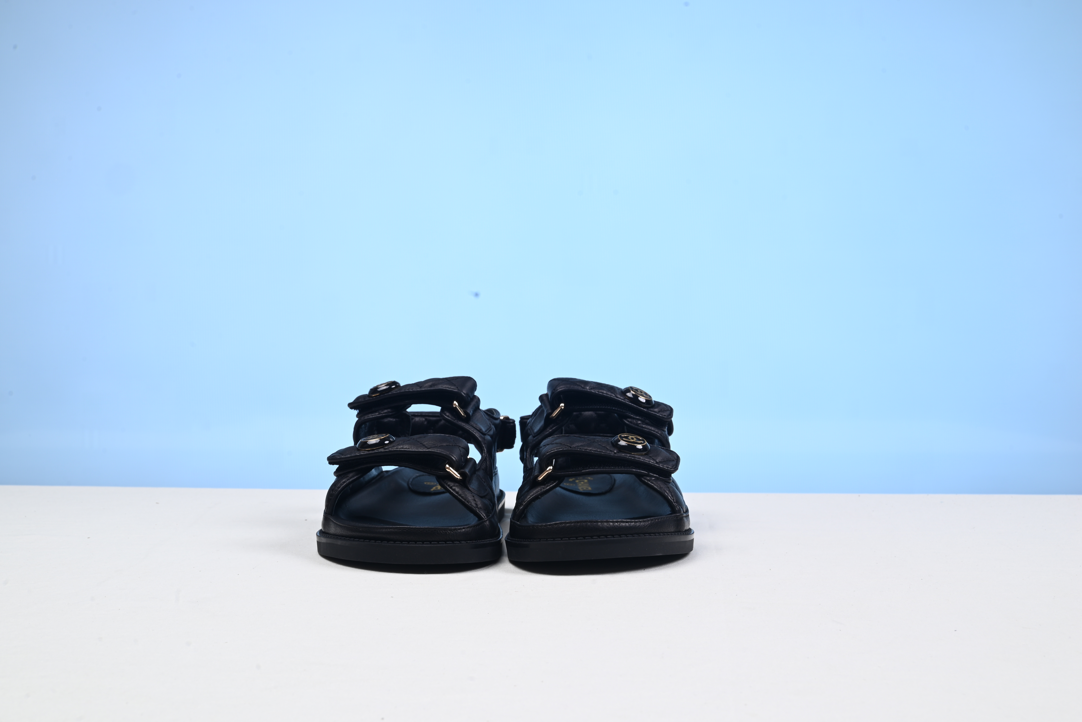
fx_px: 1203
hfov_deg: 48.4
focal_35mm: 40
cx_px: 541
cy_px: 361
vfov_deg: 33.4
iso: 100
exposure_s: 1/2.5
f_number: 16
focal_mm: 40
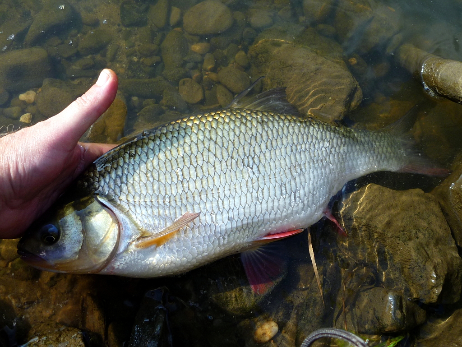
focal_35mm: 28
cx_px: 231
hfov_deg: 63.4
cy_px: 174
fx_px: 374
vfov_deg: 49.8
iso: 80
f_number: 3.3
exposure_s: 1/320
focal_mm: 4.9
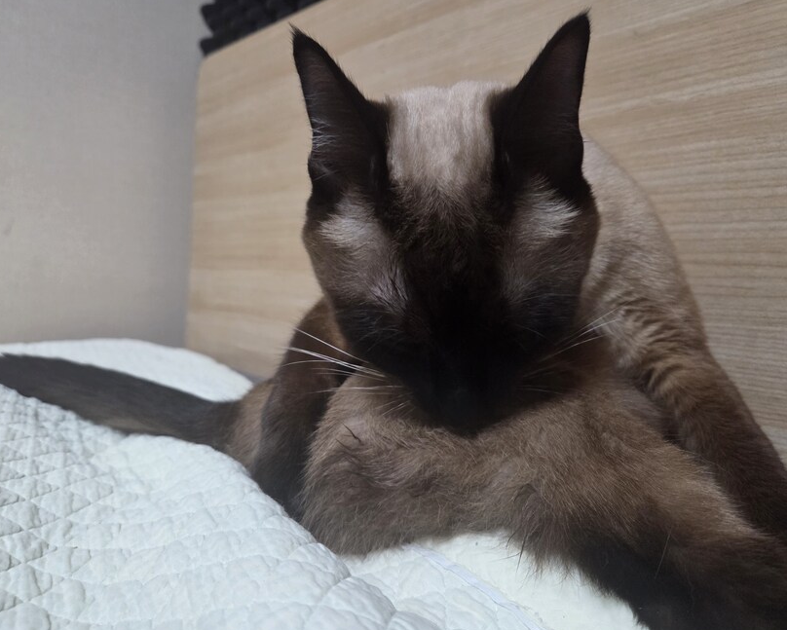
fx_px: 583
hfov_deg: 68.0
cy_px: 317
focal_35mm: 25
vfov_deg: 56.8
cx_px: 369
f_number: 1.8
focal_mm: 5.4
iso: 1000
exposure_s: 1/120
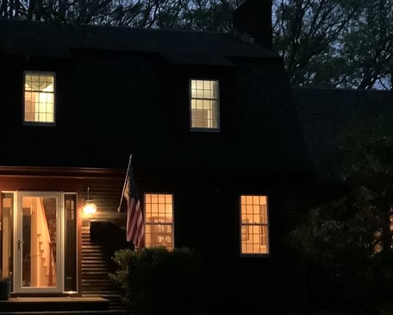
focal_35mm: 68
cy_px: 190
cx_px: 97
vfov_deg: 22.5
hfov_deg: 27.5
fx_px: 791
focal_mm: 3.3
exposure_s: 1/15
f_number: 2.4
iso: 800
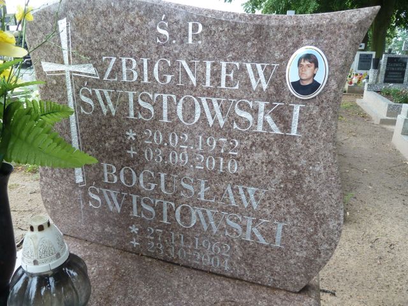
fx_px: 295
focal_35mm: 25
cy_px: 153
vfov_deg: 54.9
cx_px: 204
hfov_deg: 69.4
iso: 160
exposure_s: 1/30
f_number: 3.3
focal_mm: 4.1
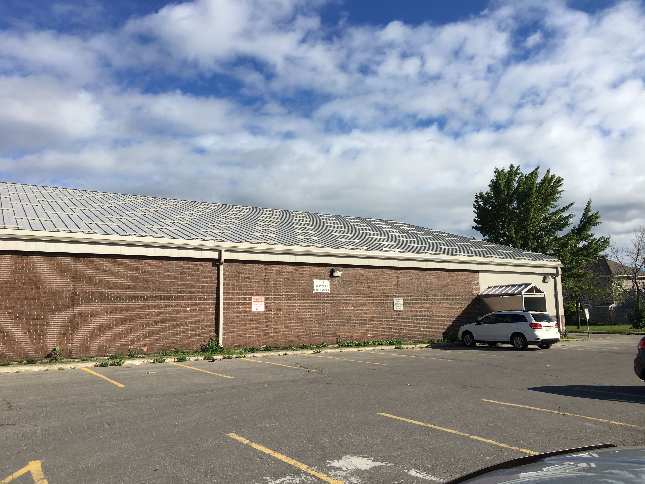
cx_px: 322
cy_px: 242
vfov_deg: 48.2
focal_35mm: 29
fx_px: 540
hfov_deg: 61.7
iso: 25
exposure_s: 1/1923
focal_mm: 4.15
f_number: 2.2
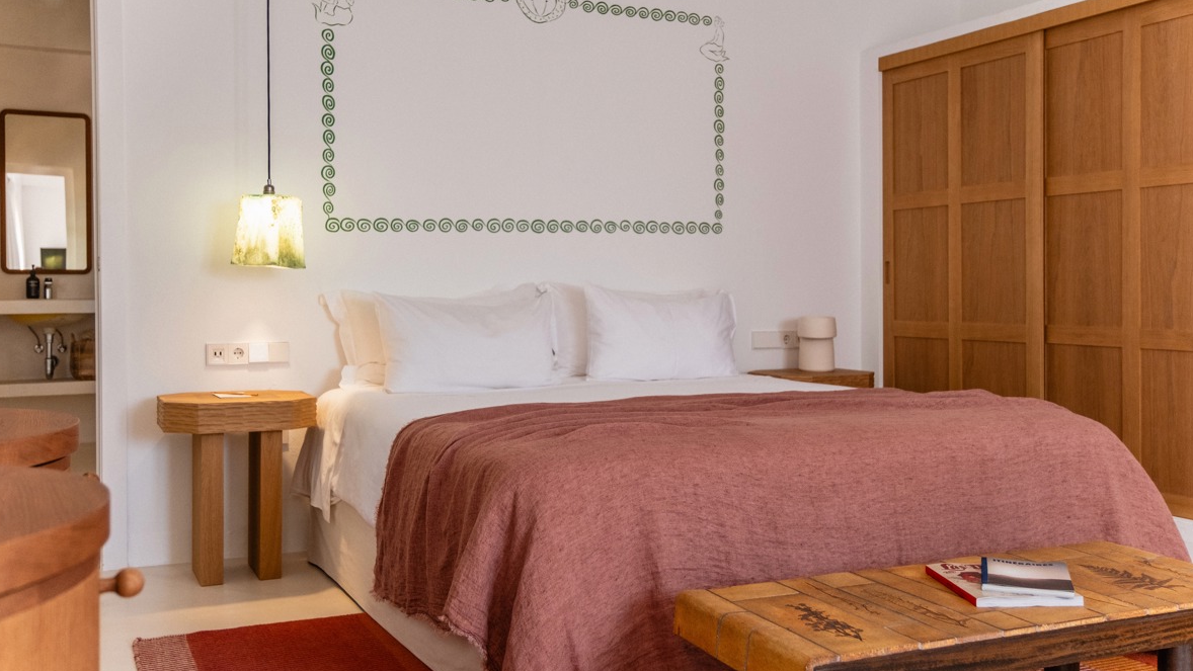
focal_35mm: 32
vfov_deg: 36.7
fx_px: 1012
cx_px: 599
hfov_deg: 61.0
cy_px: 305
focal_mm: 20
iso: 640
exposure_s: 1/80
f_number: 2.8
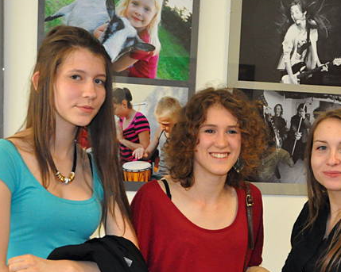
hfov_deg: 24.4
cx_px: 180
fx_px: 787
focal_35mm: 78
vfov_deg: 19.5
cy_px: 212
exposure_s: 1/100
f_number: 5.6
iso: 2500
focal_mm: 28
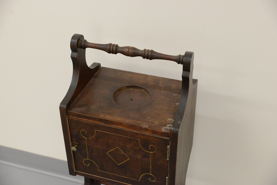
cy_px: 92
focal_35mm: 55
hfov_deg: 36.2
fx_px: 423
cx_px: 138
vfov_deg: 24.6
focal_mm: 55
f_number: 5
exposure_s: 1/125
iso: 4000
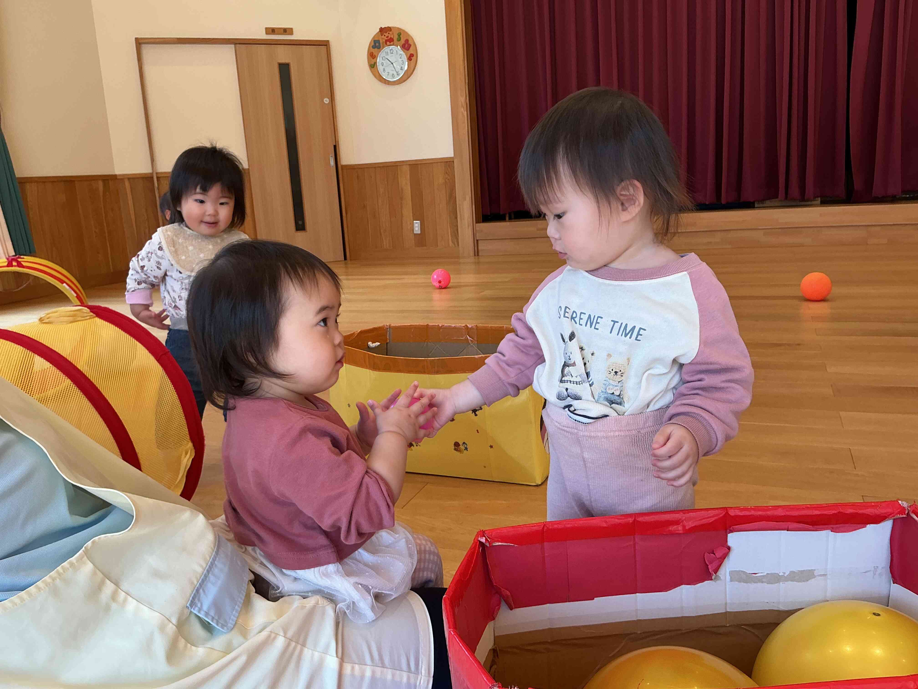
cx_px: 459
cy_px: 344
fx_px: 769
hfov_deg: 61.7
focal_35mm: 29
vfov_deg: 48.2
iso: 25
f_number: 1.8
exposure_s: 1/120
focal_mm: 3
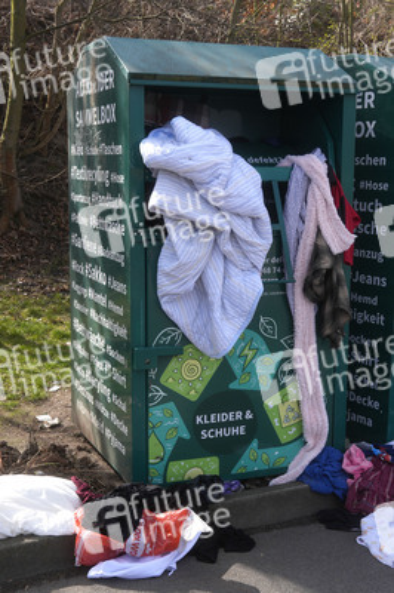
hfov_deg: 29.8
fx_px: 740
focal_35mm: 45
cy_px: 296
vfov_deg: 43.6
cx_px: 197
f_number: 8
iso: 100
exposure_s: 1/125
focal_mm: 30
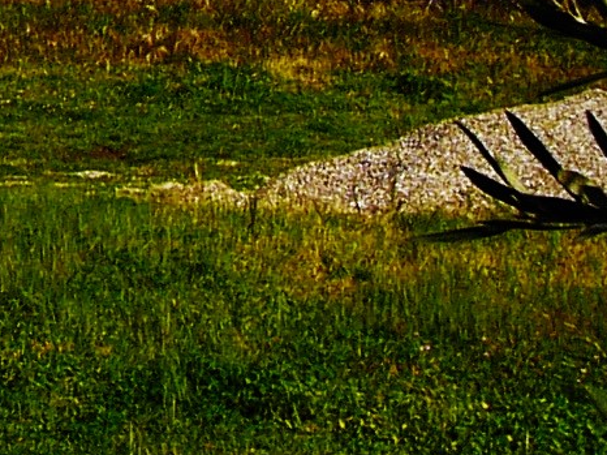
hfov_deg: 10.9
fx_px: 3120
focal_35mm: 178
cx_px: -113
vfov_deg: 8.1
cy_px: -313
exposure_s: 1/800
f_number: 5.6
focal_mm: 6
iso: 100
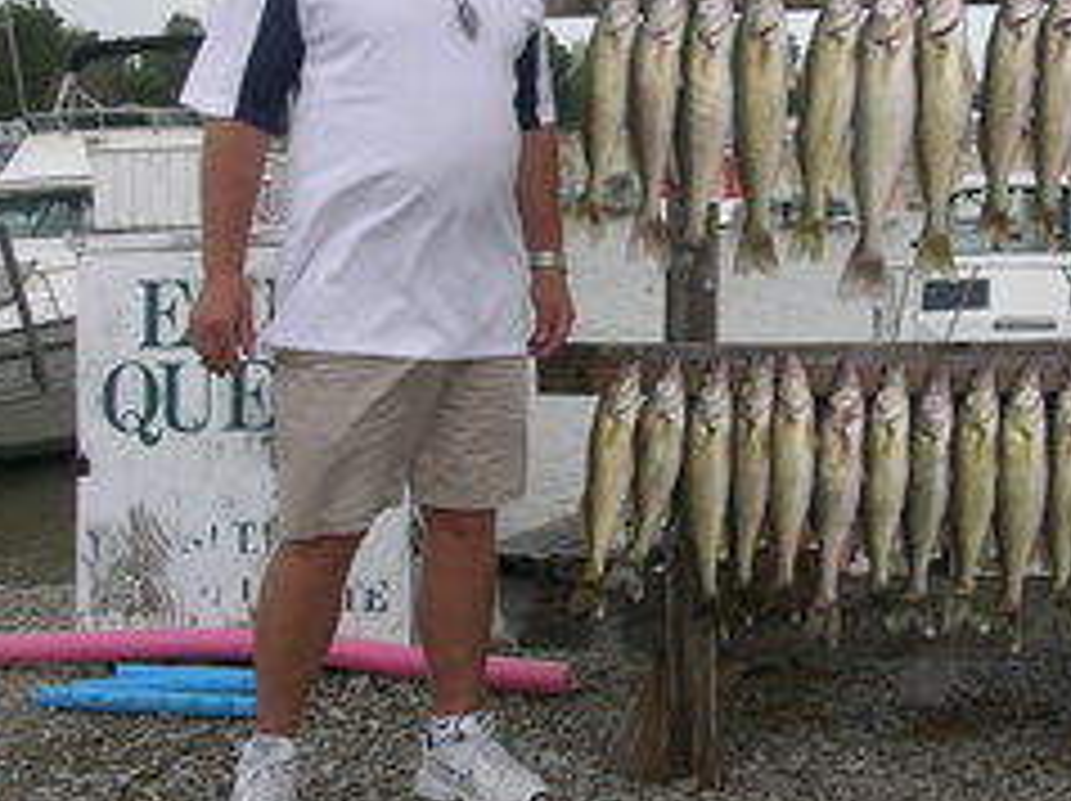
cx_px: 868
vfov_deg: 22.8
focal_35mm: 64
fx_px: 1978
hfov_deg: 29.5
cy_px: 306
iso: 50
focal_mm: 5.8
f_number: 2.8
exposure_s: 1/461
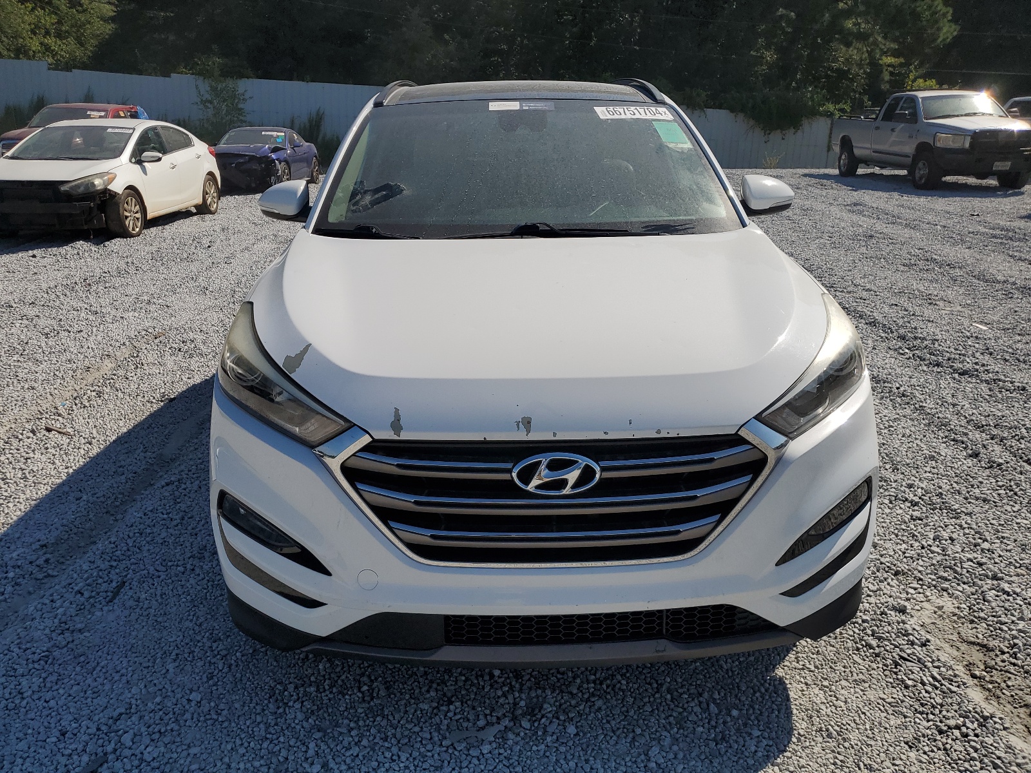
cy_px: 386
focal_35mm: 26
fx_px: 774
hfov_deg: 67.3
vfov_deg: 53.1
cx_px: 516
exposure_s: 1/10000
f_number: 1.5
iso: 50
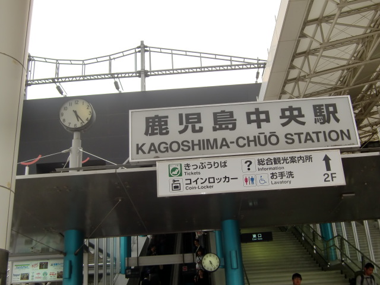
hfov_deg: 47.9
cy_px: 142
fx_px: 428
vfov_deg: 36.8
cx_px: 190
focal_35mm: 39
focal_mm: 6.9
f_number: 3
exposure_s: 1/400
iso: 64
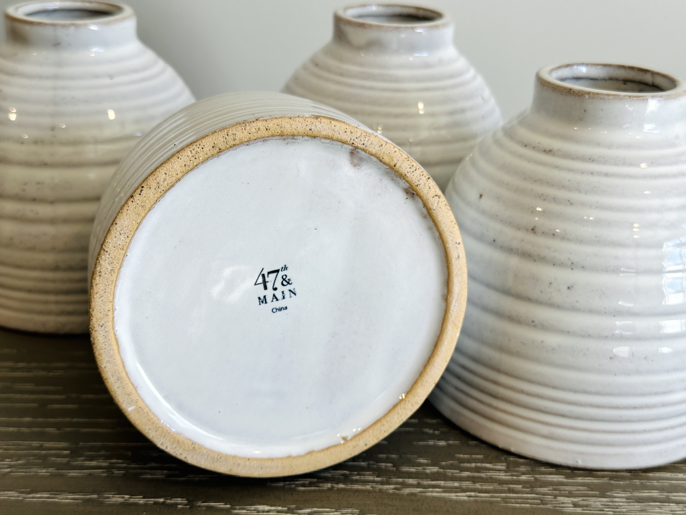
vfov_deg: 30.3
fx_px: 951
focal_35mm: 48
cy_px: 258
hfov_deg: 39.7
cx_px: 343
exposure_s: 1/136
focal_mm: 6.86
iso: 50
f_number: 1.78
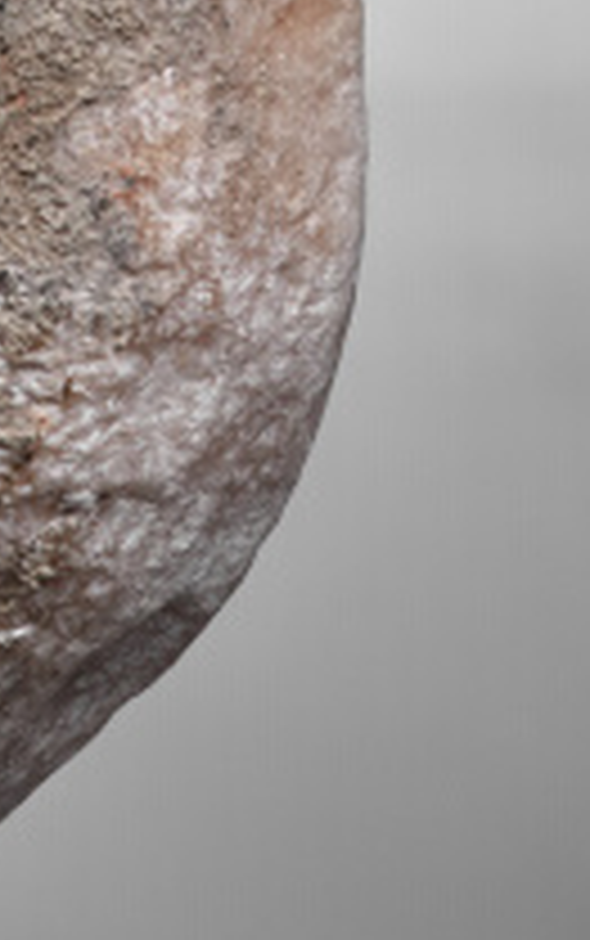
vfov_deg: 4.8
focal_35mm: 425
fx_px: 10912
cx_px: -558
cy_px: -1086
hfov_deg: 3.1
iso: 200
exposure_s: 1/125
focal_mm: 80
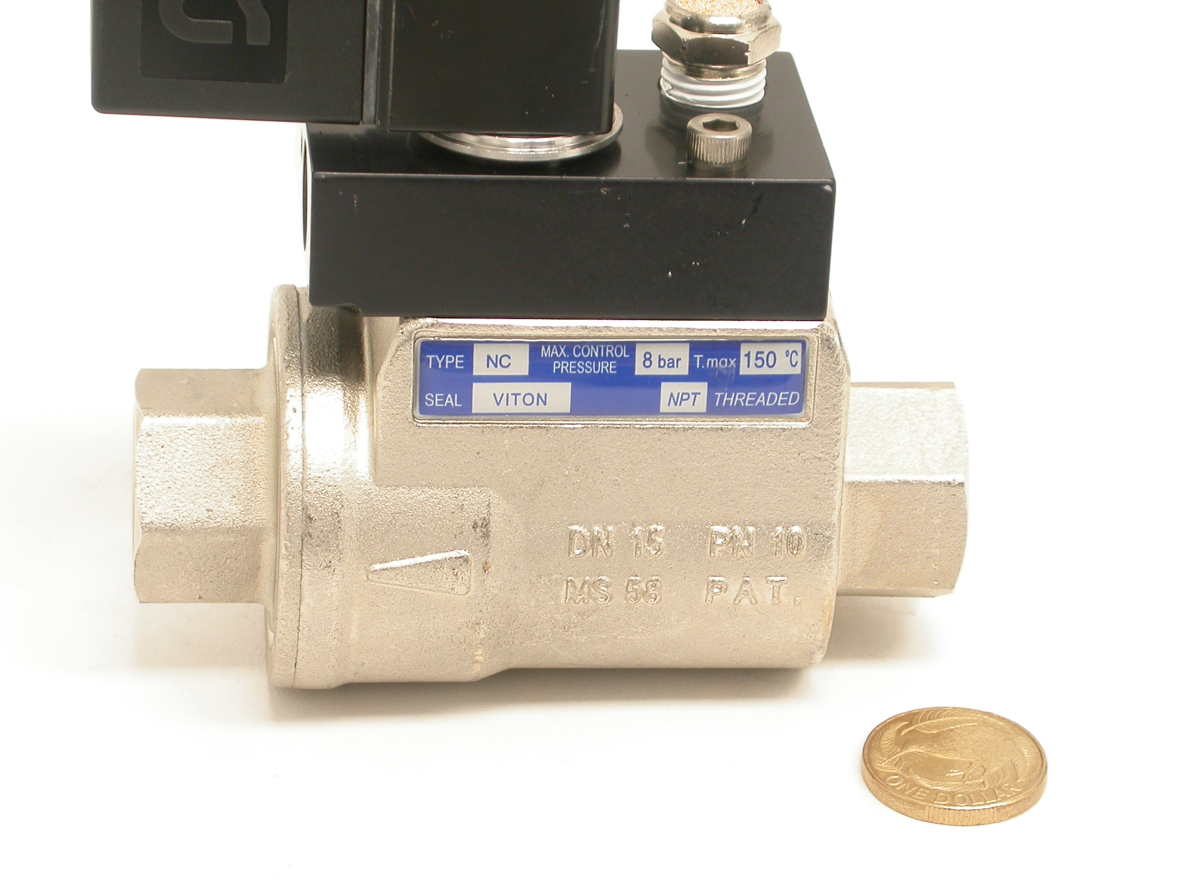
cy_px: 442
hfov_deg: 13.0
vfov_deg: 9.8
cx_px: 590
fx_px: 5177
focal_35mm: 152
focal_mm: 31.5
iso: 100
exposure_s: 1/4.3
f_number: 5
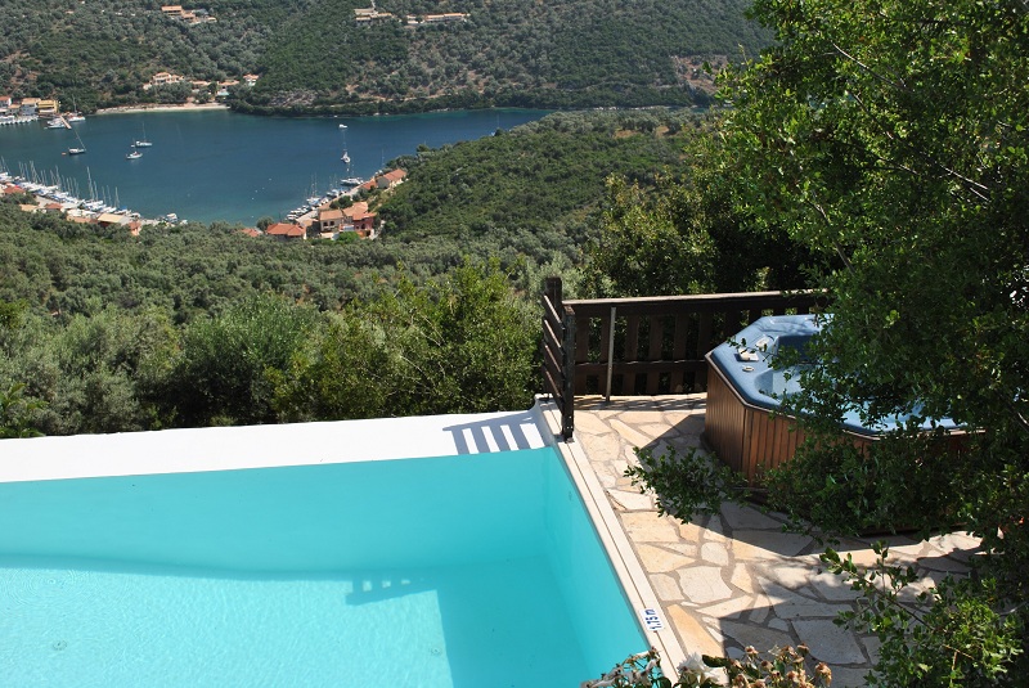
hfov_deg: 49.5
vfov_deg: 34.3
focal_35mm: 39
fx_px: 1116
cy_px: 344
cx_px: 514
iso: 100
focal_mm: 26
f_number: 9
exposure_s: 1/320
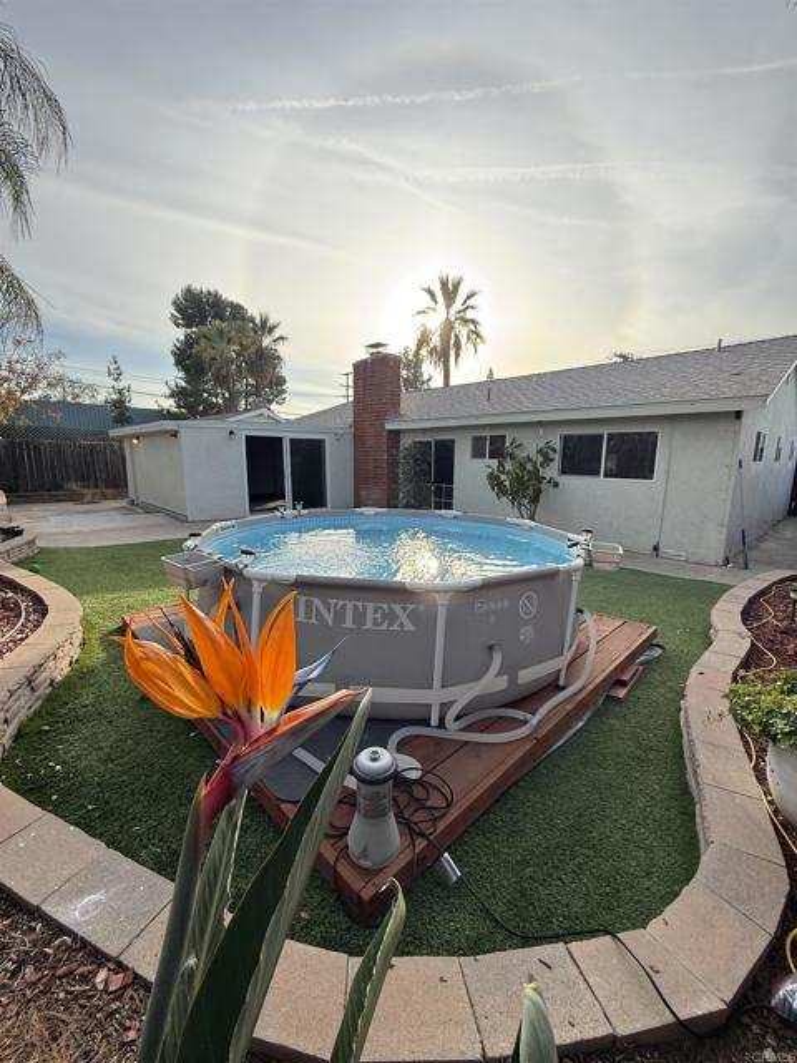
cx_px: 398
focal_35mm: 14
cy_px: 532
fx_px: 430
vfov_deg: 102.1
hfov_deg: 85.7
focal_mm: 2.22
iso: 64
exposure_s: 1/461
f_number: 2.2
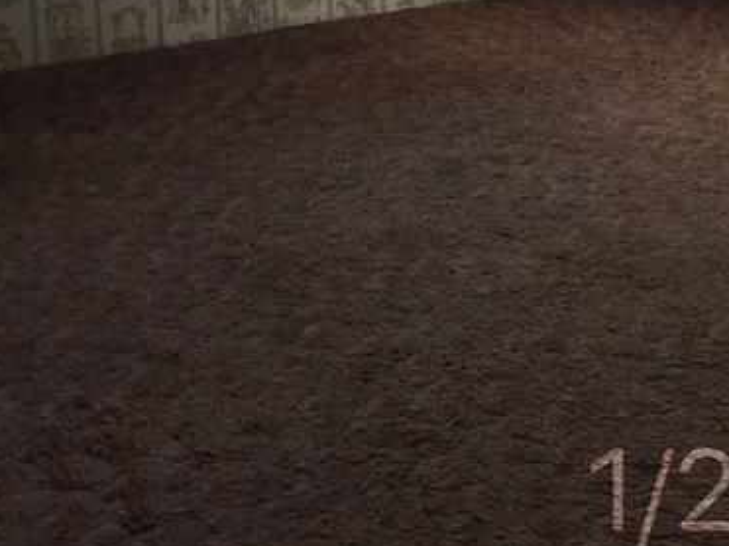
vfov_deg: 17.4
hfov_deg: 24.1
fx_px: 1684
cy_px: -149
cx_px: 556
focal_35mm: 80
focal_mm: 4.15
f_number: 2.2
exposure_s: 1/60
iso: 32
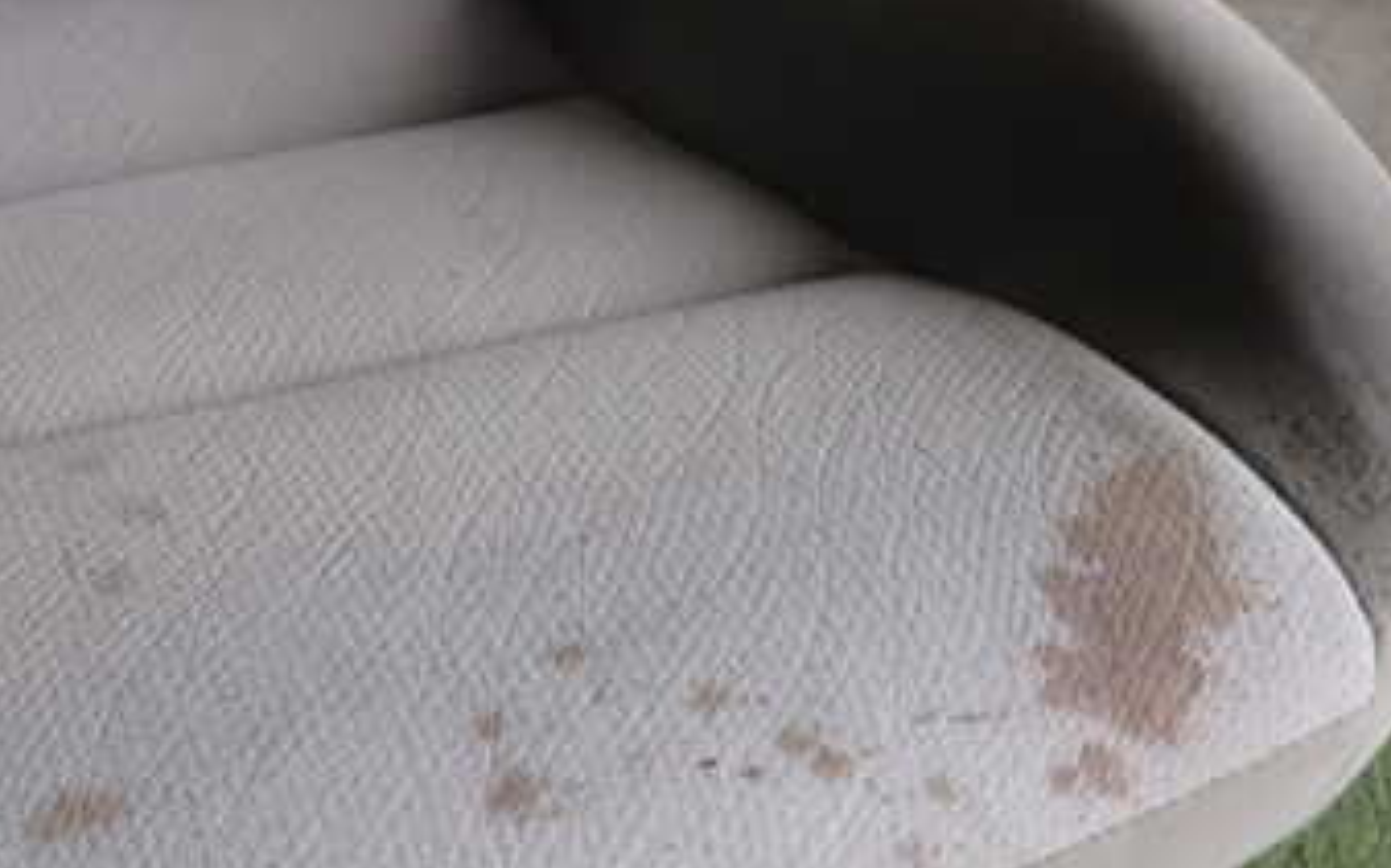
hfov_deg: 41.6
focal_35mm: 47
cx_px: 370
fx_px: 1781
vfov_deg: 26.5
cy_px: 782
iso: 125
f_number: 2
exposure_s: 1/60
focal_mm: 4.5
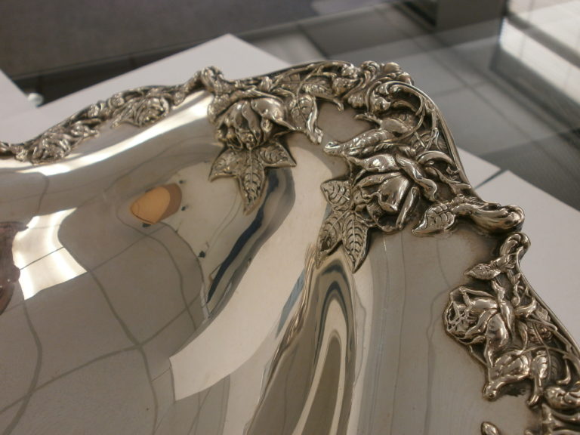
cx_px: 290
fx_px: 536
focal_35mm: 32
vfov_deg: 44.2
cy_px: 218
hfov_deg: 56.8
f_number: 3.1
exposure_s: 1/80
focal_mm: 5.8
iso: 100
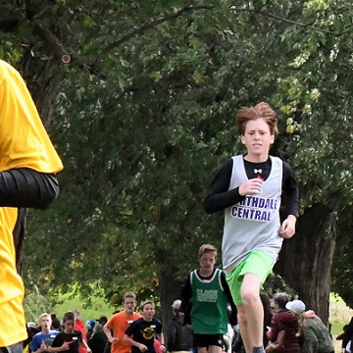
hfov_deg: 7.4
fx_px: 2734
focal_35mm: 237
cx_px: 98
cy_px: 223
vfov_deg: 7.4
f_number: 16
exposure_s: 1/1000
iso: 7200
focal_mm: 70
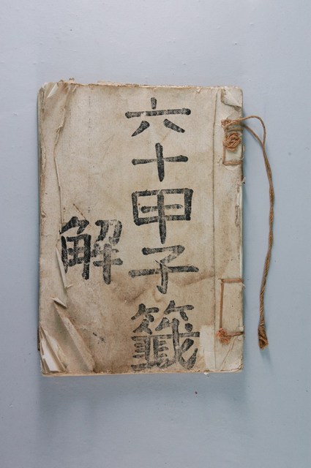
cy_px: 234
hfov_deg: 25.7
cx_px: 156
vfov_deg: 37.9
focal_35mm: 52
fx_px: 682
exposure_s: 1/20
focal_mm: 35
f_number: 8
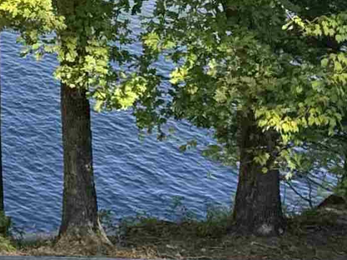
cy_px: 76
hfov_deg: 13.7
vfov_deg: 11.1
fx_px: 1334
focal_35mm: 133
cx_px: -204
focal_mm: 6.76
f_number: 1.78
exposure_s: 1/1010
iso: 80
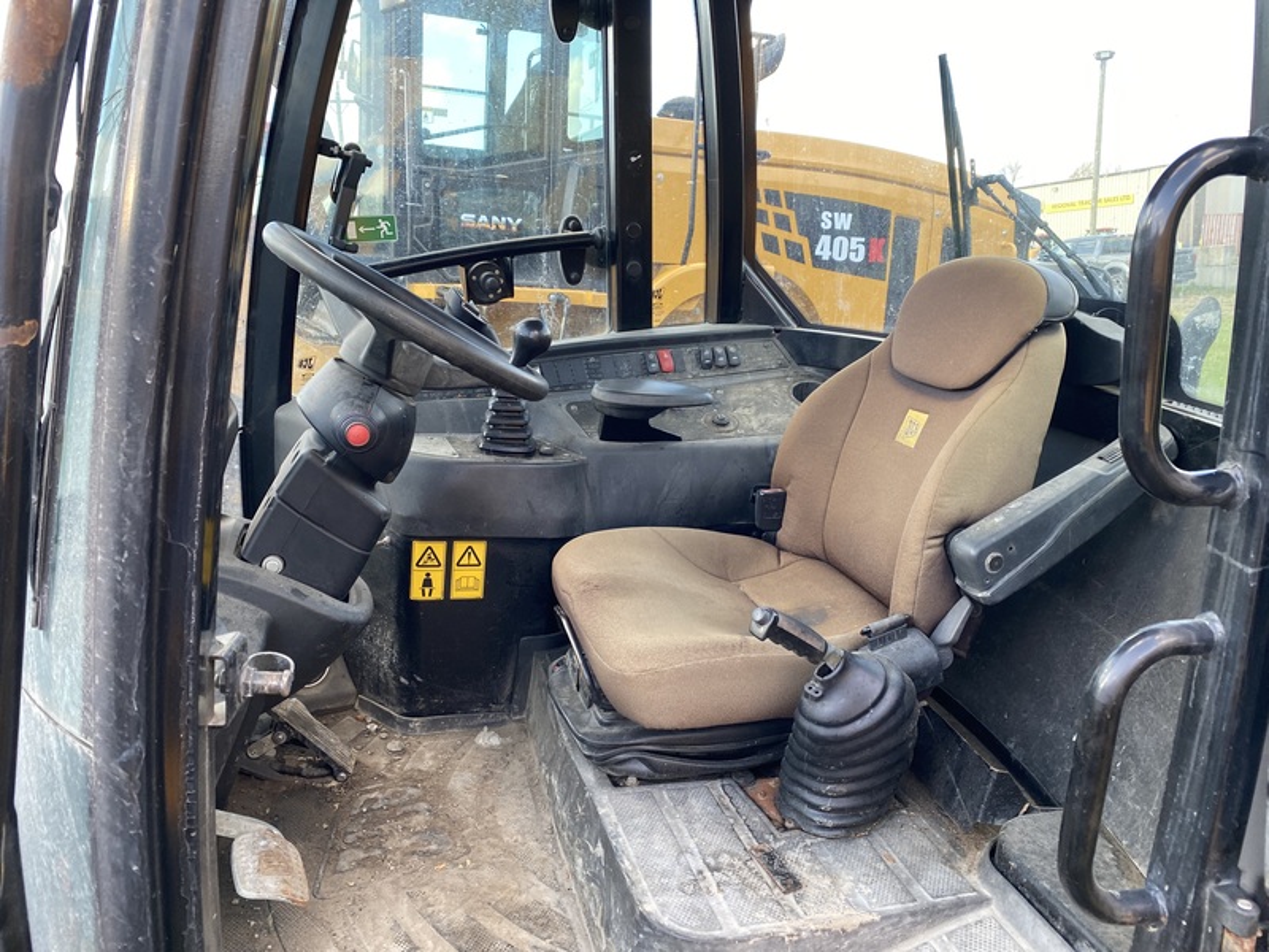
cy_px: 476
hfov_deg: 67.3
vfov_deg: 53.1
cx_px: 634
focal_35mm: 26
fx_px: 953
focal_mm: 4.25
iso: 80
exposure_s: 1/121
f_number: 1.8
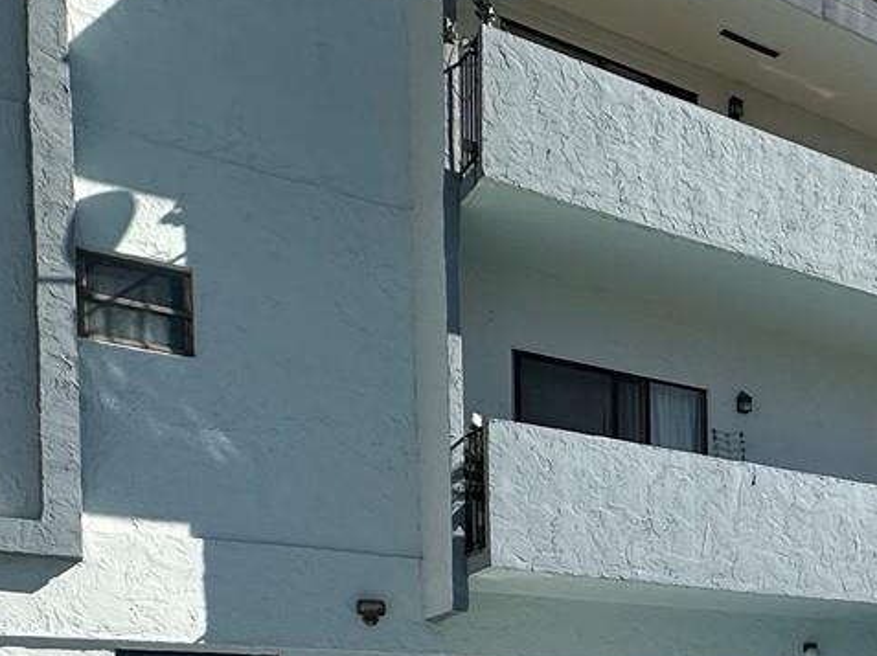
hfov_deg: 32.1
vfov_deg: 27.3
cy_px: 781
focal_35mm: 47
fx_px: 1190
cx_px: 1099
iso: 50
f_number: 2.2
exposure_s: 1/2020
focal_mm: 2.22
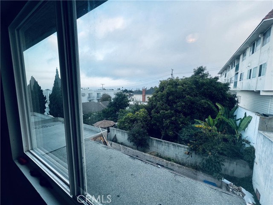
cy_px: 102
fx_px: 103
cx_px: 136
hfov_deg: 106.2
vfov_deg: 89.9
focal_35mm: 13
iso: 32
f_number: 1.8
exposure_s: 1/139
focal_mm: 1.57
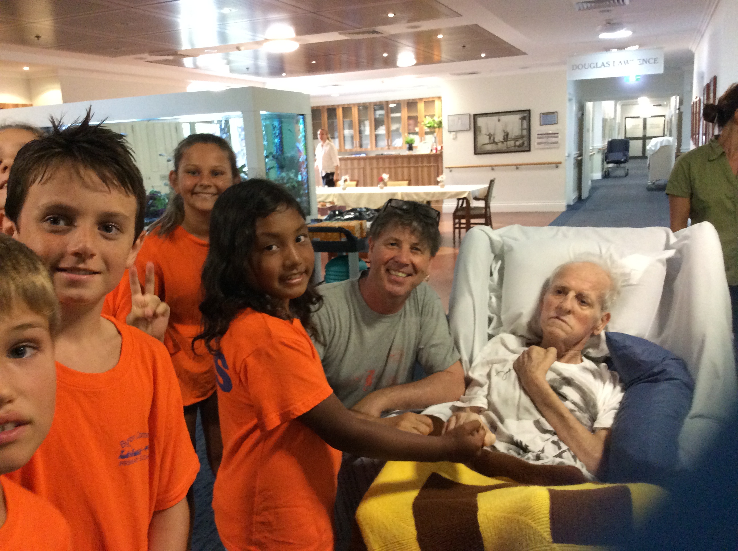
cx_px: 369
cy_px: 276
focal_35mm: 32
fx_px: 681
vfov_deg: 44.1
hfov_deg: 56.9
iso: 250
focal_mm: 3.3
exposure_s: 1/24
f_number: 2.4
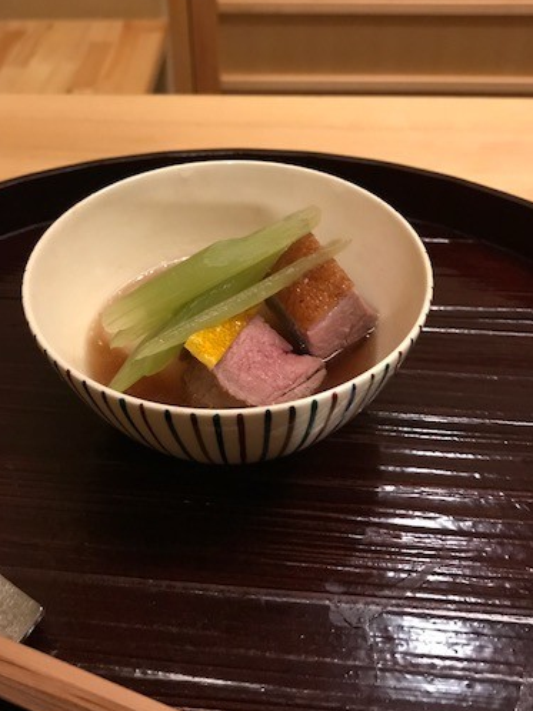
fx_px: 740
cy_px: 313
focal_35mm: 36
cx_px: 250
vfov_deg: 51.3
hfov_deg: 39.6
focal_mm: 3.99
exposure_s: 1/5
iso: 100
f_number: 1.8
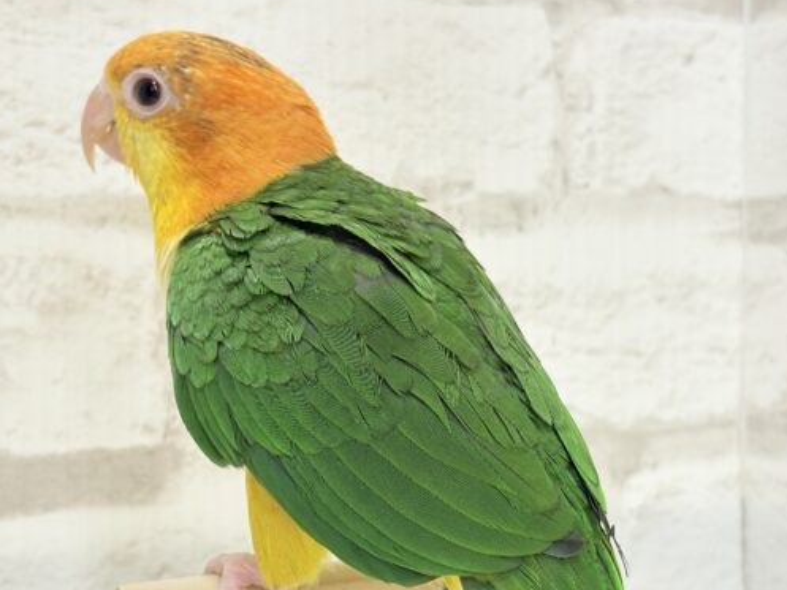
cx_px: 317
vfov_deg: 21.9
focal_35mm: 67
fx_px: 1524
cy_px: 337
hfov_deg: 28.9
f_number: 1.6
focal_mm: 5.96
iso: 64
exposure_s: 1/50
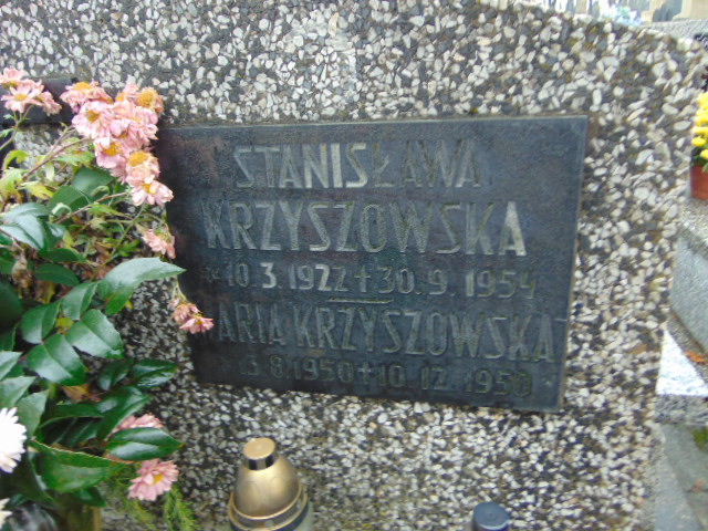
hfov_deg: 69.4
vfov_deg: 54.9
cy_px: 266
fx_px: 511
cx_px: 354
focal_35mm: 25
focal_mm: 4.5
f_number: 3
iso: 100
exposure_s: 1/30
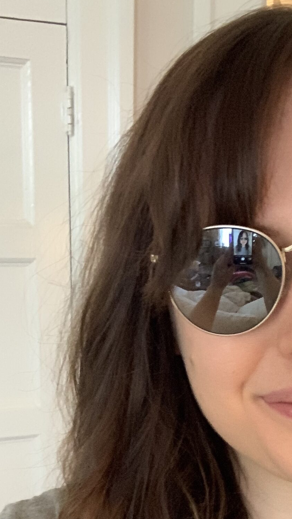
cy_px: 408
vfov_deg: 33.9
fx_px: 825
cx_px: 272
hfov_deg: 19.6
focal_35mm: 60
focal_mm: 2.87
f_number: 2.2
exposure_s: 1/24
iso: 500
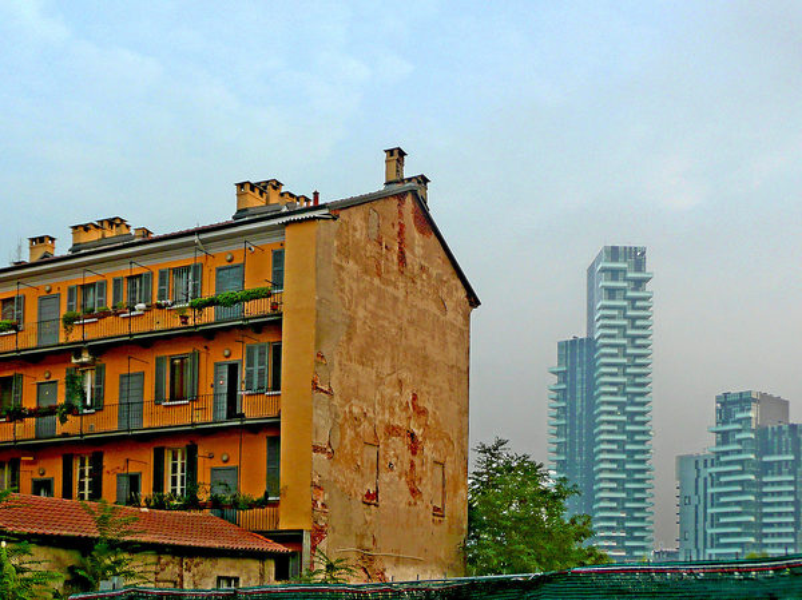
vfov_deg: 33.6
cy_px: 300
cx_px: 401
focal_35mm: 43
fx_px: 995
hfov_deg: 43.9
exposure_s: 1/100
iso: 100
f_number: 4
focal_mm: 7
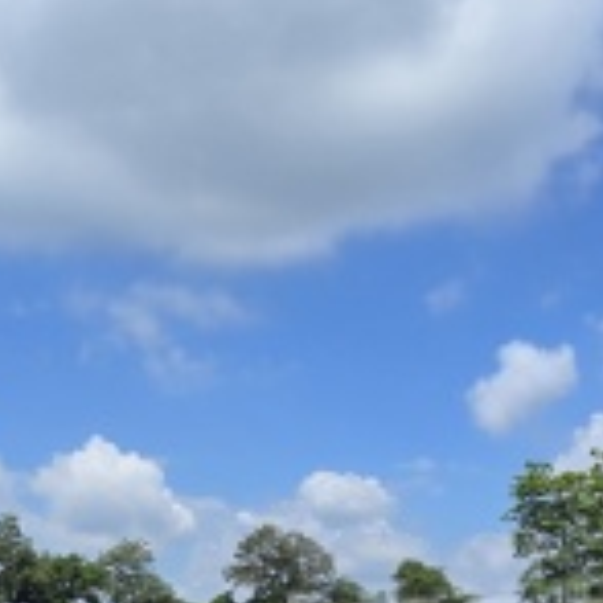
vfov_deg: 31.4
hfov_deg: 34.7
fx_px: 946
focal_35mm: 48
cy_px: 660
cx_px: 158
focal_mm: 2.2
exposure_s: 1/3333
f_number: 2.2
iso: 50
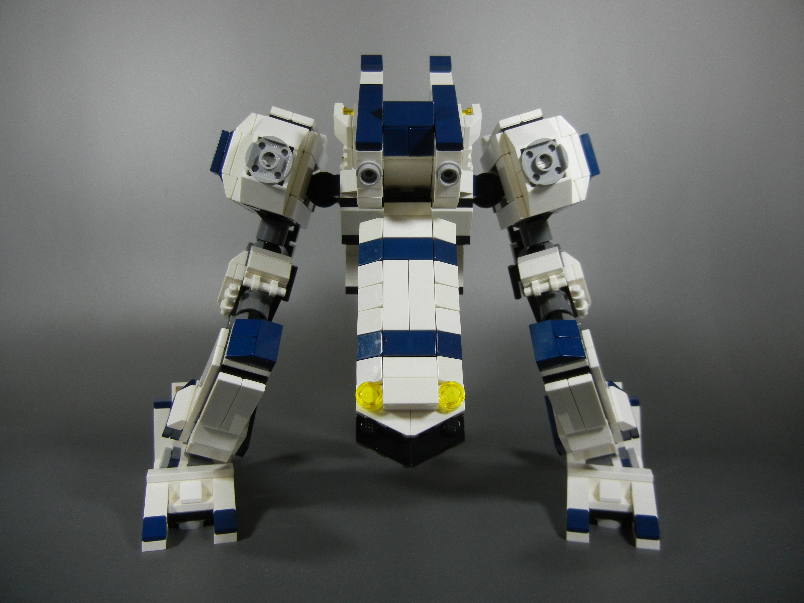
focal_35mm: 30
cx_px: 402
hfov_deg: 60.0
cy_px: 302
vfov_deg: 46.8
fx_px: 697
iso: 400
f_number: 3.5
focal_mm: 5.4
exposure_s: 1/106
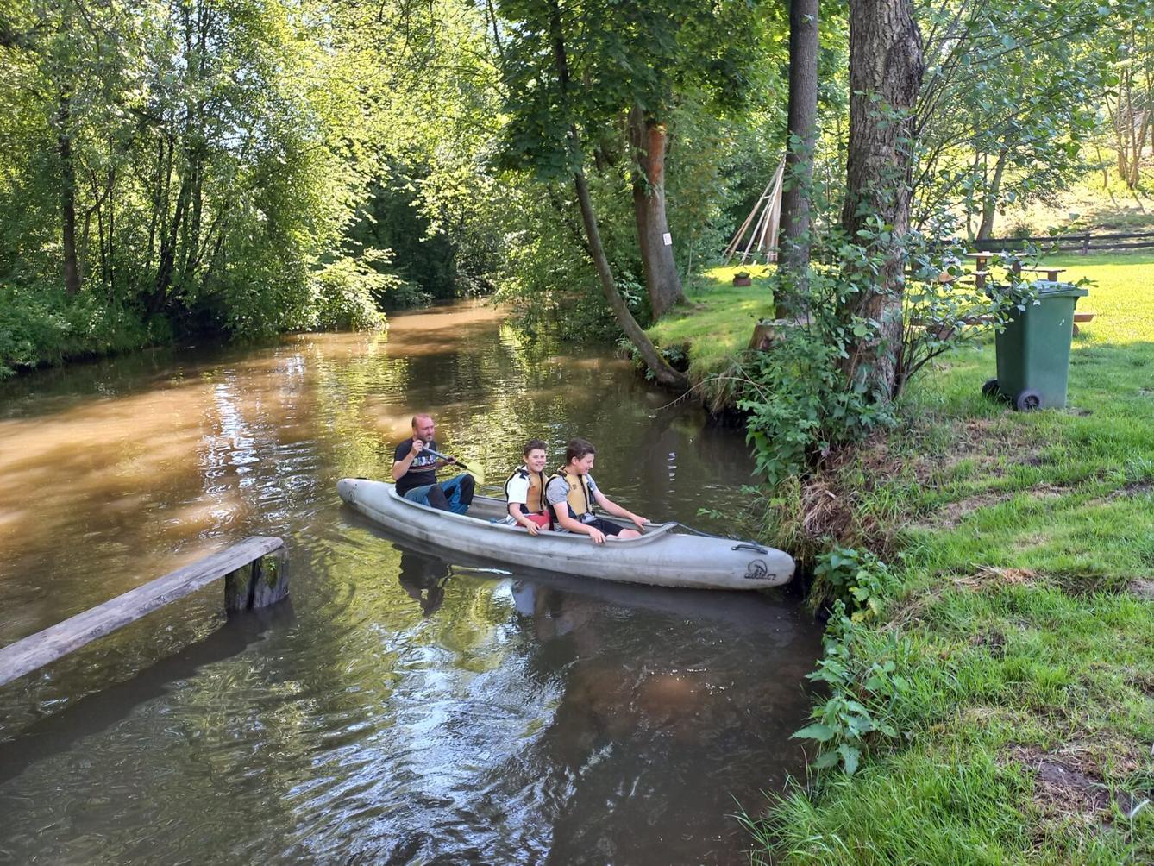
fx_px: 834
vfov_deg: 54.9
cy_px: 433
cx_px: 577
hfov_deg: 69.4
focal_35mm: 25
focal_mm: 4.65
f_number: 1.8
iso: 80
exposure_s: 1/100
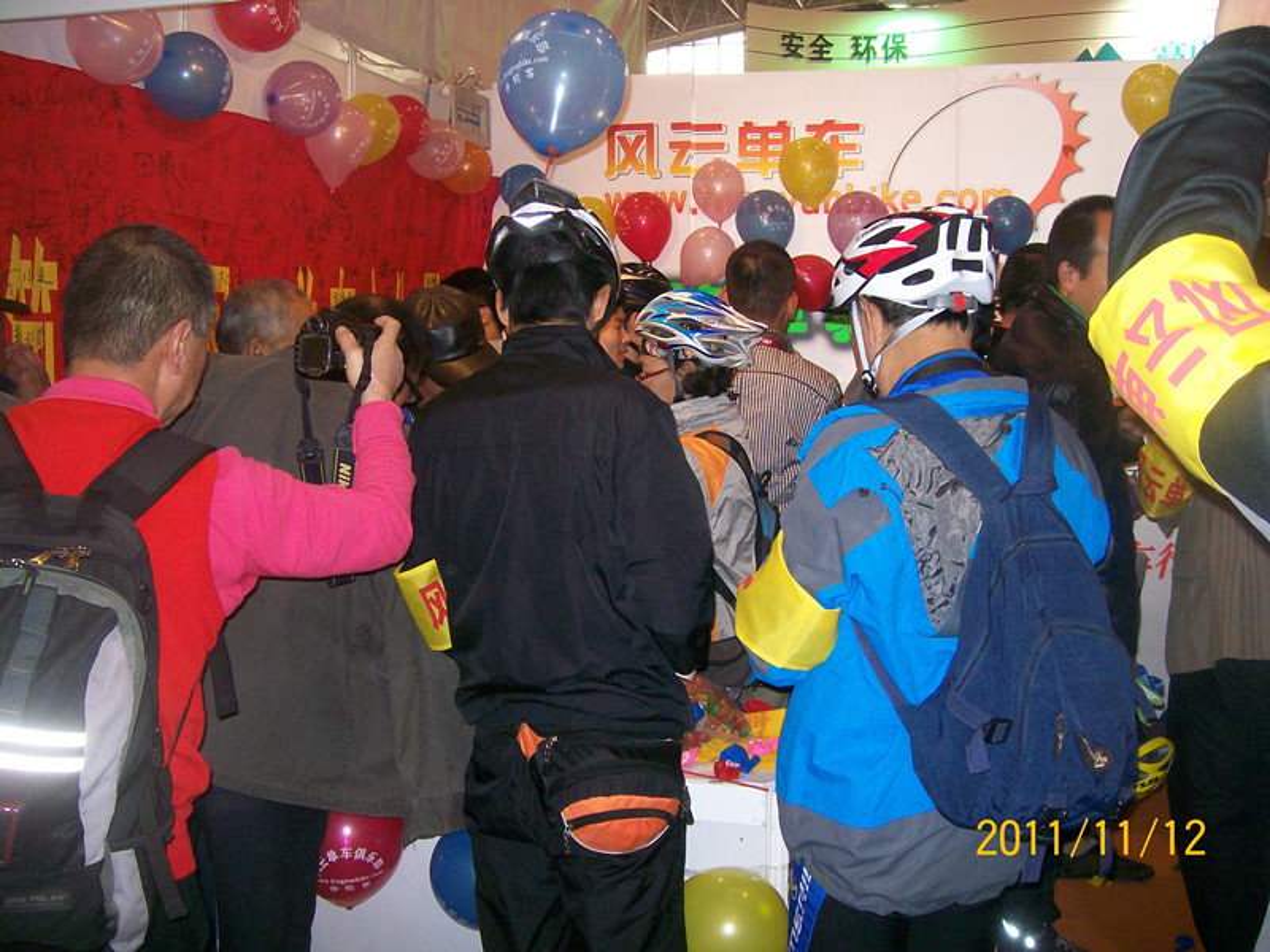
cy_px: 476
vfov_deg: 40.7
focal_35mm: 35
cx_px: 635
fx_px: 1284
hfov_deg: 52.6
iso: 200
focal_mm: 5.8
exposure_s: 1/64
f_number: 2.8
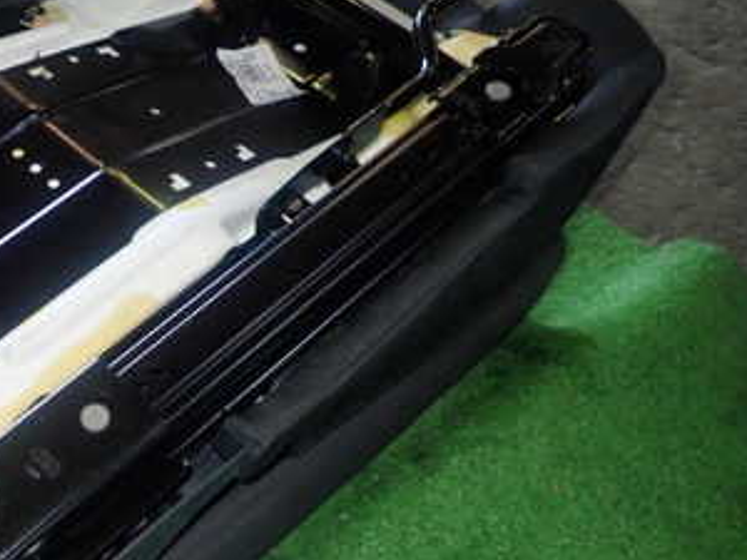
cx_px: 50
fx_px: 1079
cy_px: 289
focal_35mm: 50
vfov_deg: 29.1
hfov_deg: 35.5
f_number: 5.6
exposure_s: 1/30
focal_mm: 4.5
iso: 400
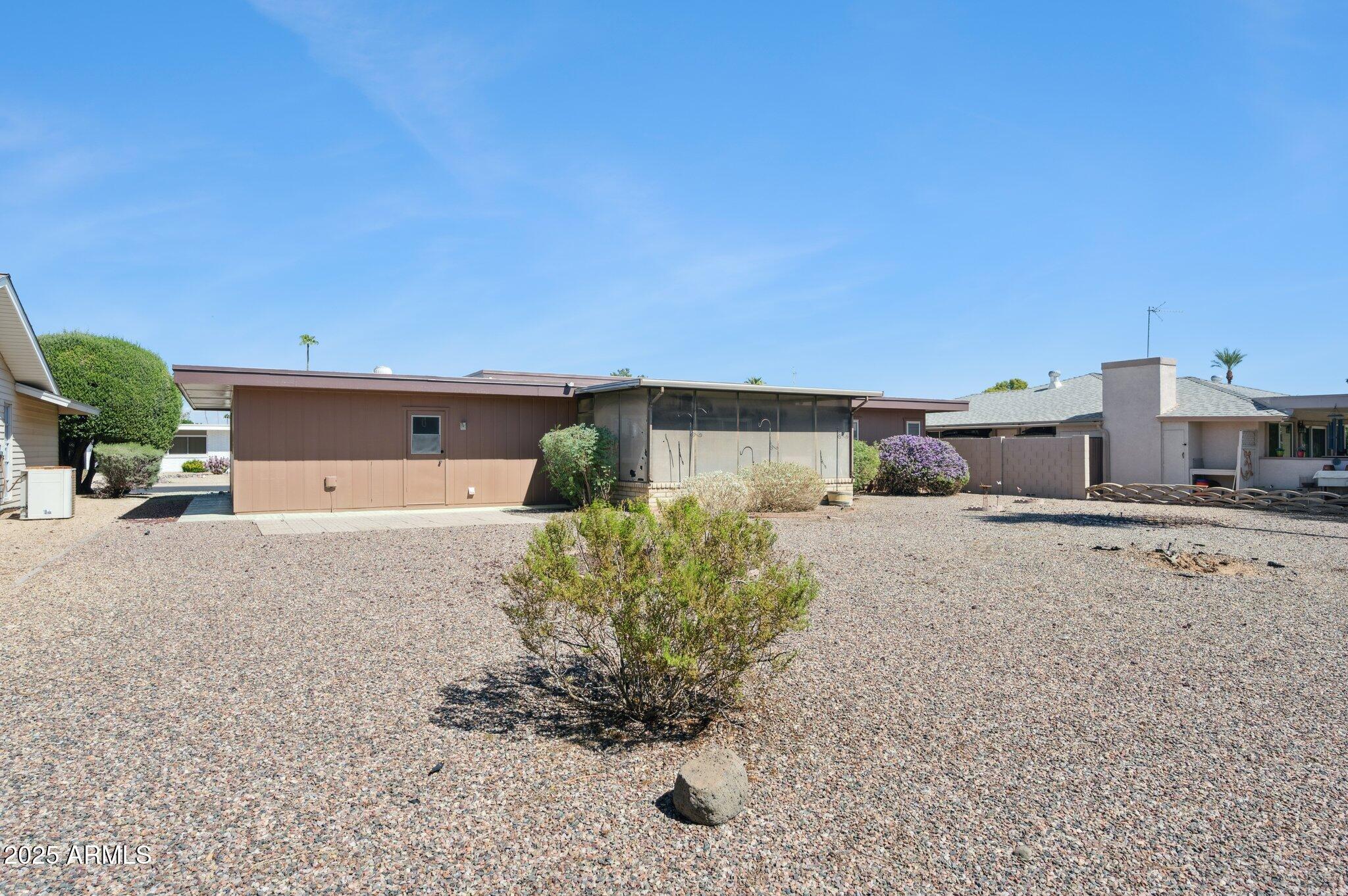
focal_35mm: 20
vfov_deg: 61.8
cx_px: 674
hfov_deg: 84.0
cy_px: 448
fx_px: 748
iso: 320
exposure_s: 1/1250
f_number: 8
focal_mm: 20
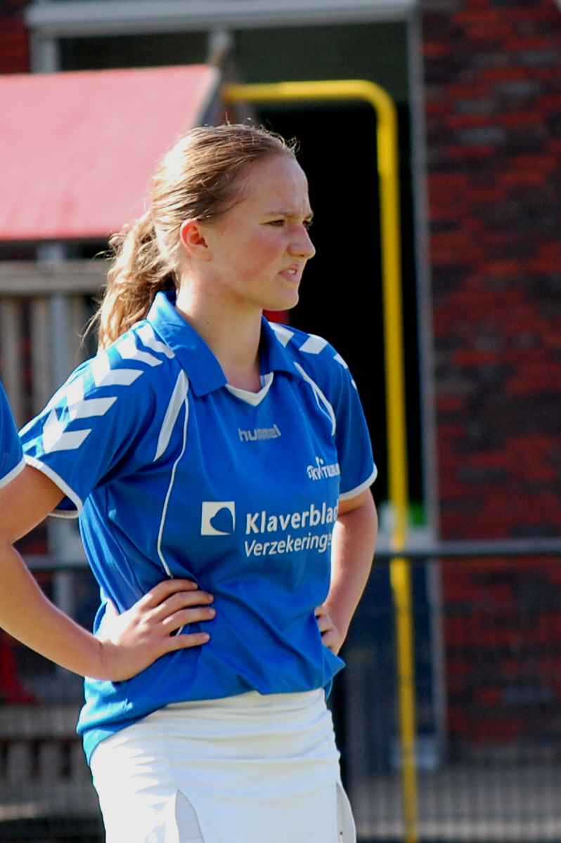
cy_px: 422
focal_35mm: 202
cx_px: 280
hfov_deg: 6.8
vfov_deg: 10.2
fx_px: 4741
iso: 400
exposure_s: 1/500
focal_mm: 135
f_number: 5.6
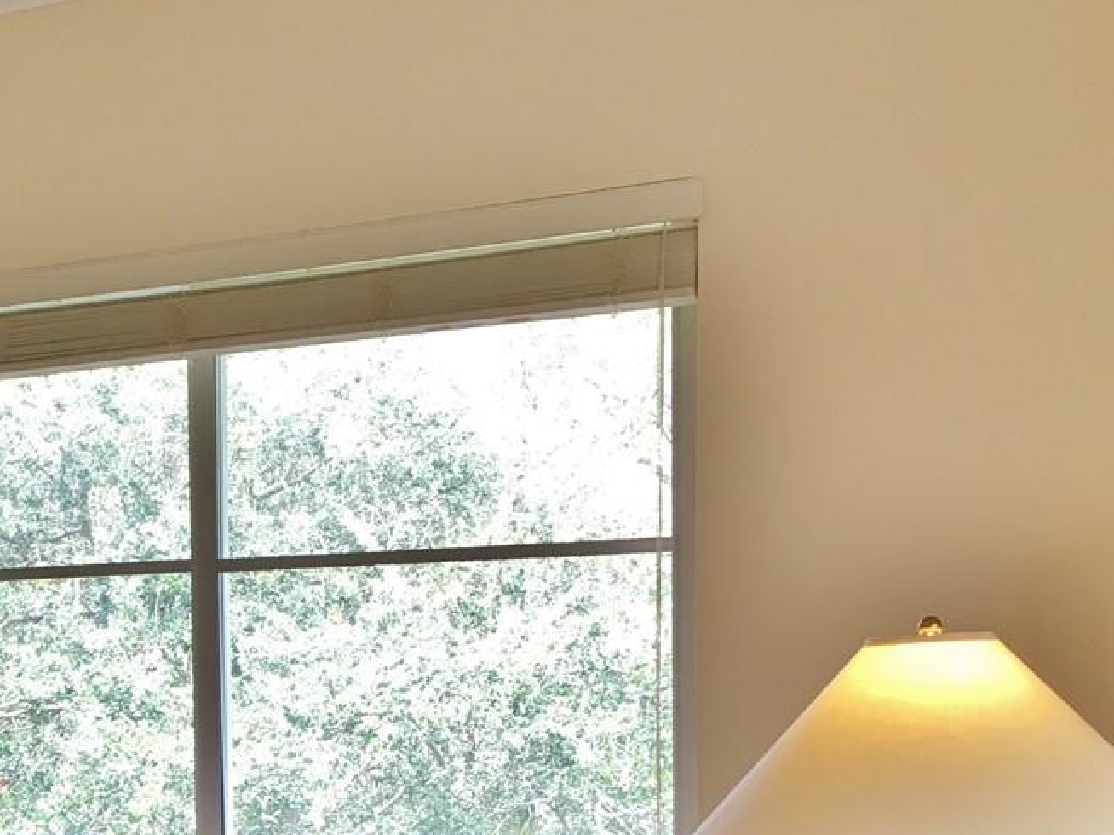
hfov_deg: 25.4
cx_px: -112
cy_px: 784
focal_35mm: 71
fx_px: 2284
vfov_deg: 20.2
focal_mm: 4.15
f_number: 2.2
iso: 25
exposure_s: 1/40
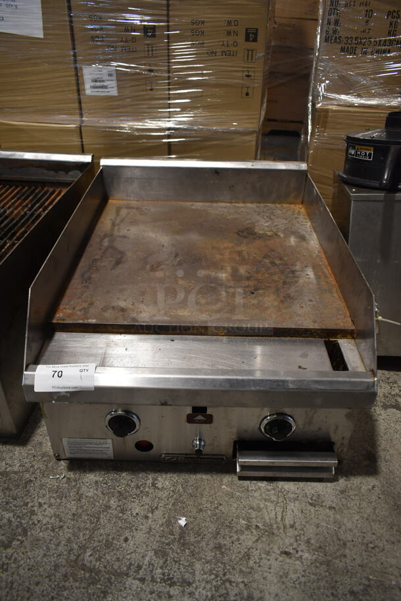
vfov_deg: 67.3
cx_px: 200
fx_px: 450
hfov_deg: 48.0
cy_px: 300
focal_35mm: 27
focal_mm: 18
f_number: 3.5
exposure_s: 1/30
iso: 400
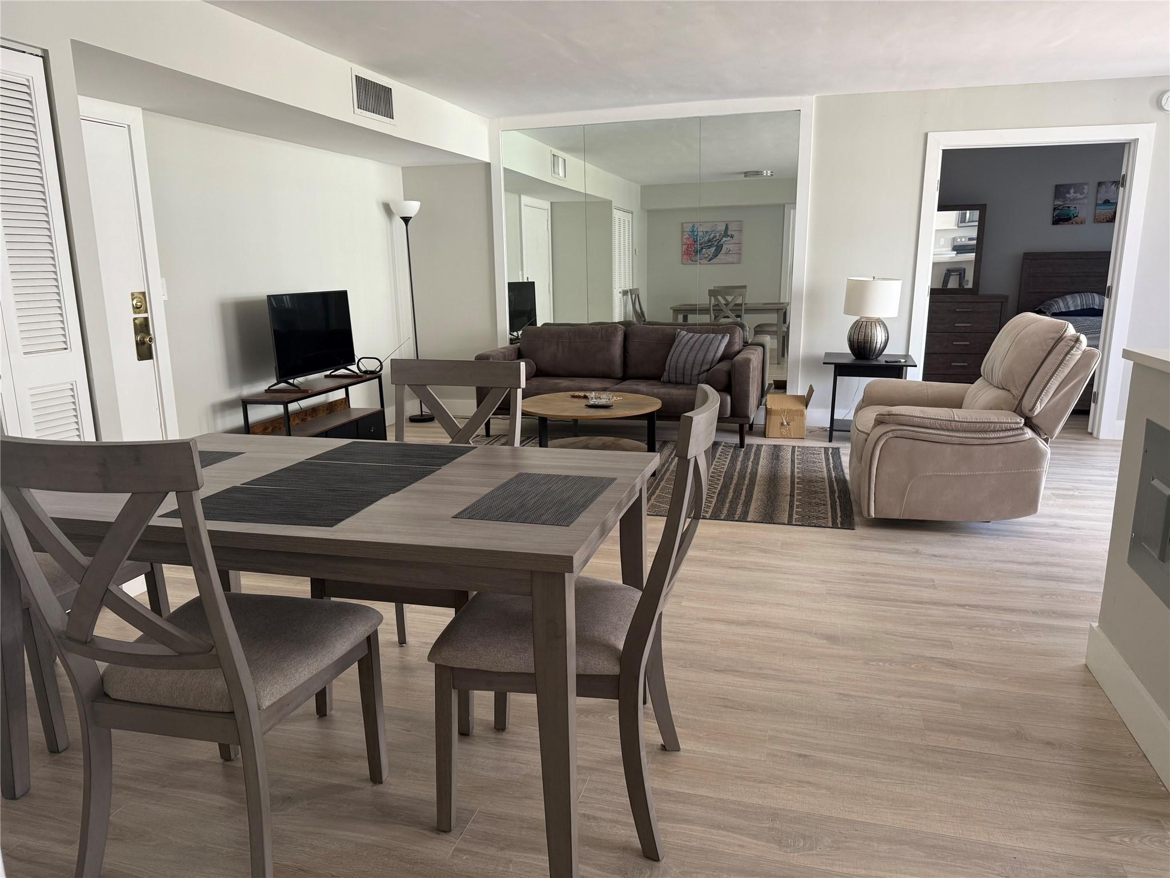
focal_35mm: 24
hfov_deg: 71.6
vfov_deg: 56.8
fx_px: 811
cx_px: 585
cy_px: 439
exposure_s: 1/60
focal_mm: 6.76
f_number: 1.78
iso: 125
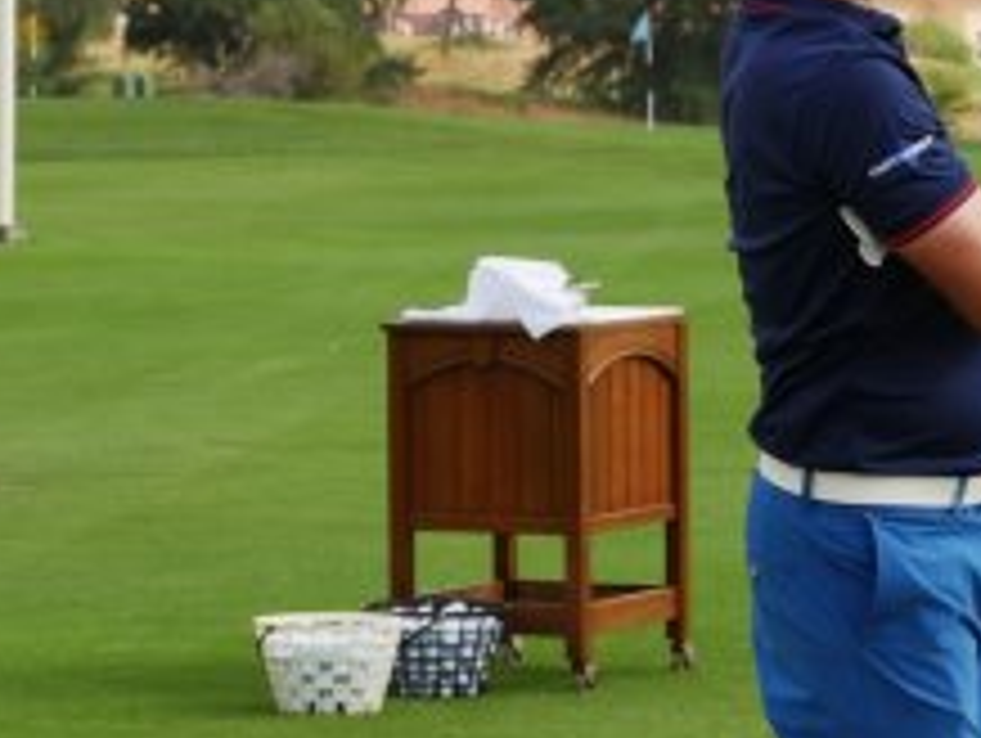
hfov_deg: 8.4
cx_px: 585
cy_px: 133
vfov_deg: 6.3
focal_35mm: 235
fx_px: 6667
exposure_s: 1/400
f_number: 7.1
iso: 200
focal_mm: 61
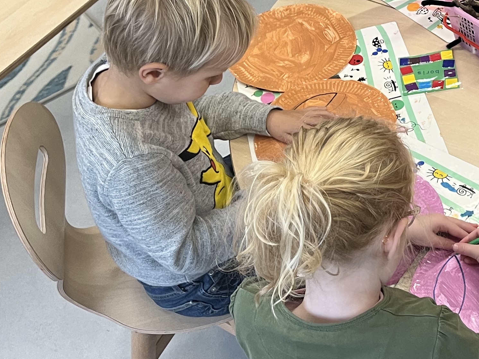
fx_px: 968
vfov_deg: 20.4
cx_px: 528
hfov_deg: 25.7
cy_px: 12
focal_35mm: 70
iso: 125
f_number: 1.6
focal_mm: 5.1
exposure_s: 1/86
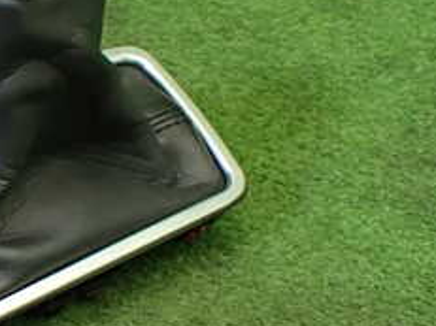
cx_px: -87
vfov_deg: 18.8
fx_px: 982
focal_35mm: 78
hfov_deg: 23.0
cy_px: 232
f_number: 2.3
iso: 640
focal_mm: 5.4
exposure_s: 1/125
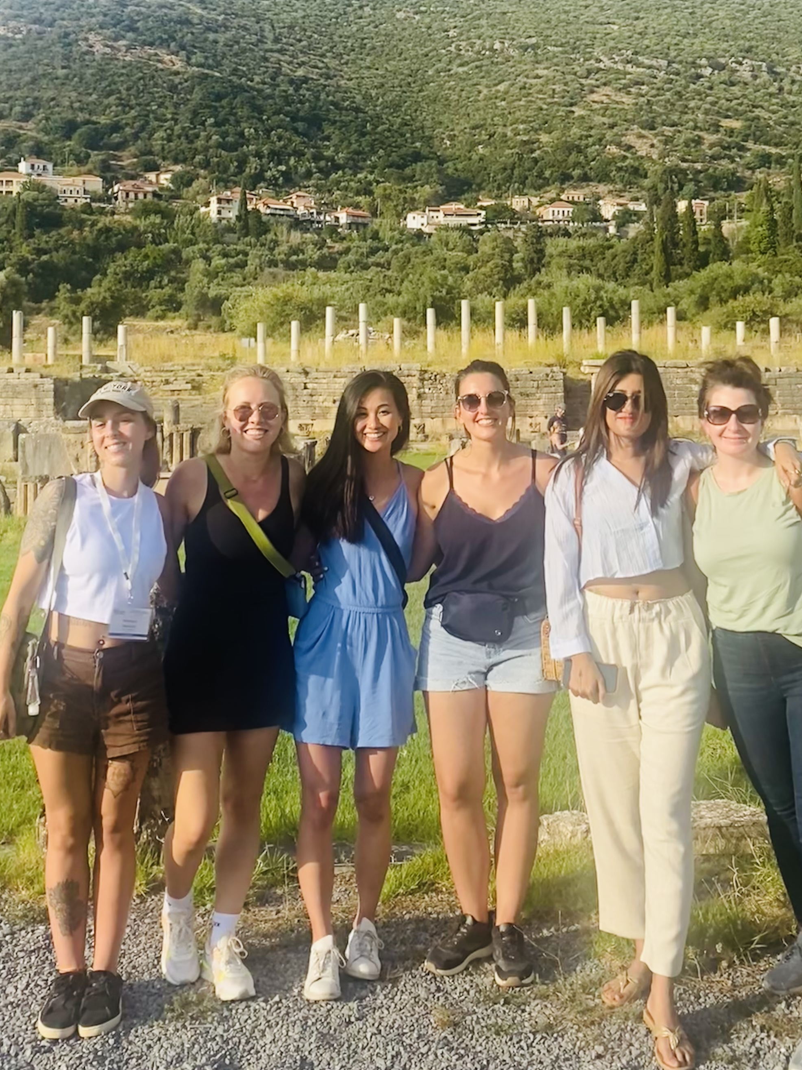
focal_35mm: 40
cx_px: 420
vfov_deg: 45.7
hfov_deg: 36.0
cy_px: 310
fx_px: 1236
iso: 32
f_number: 1.8
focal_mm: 4.25
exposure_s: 1/1653
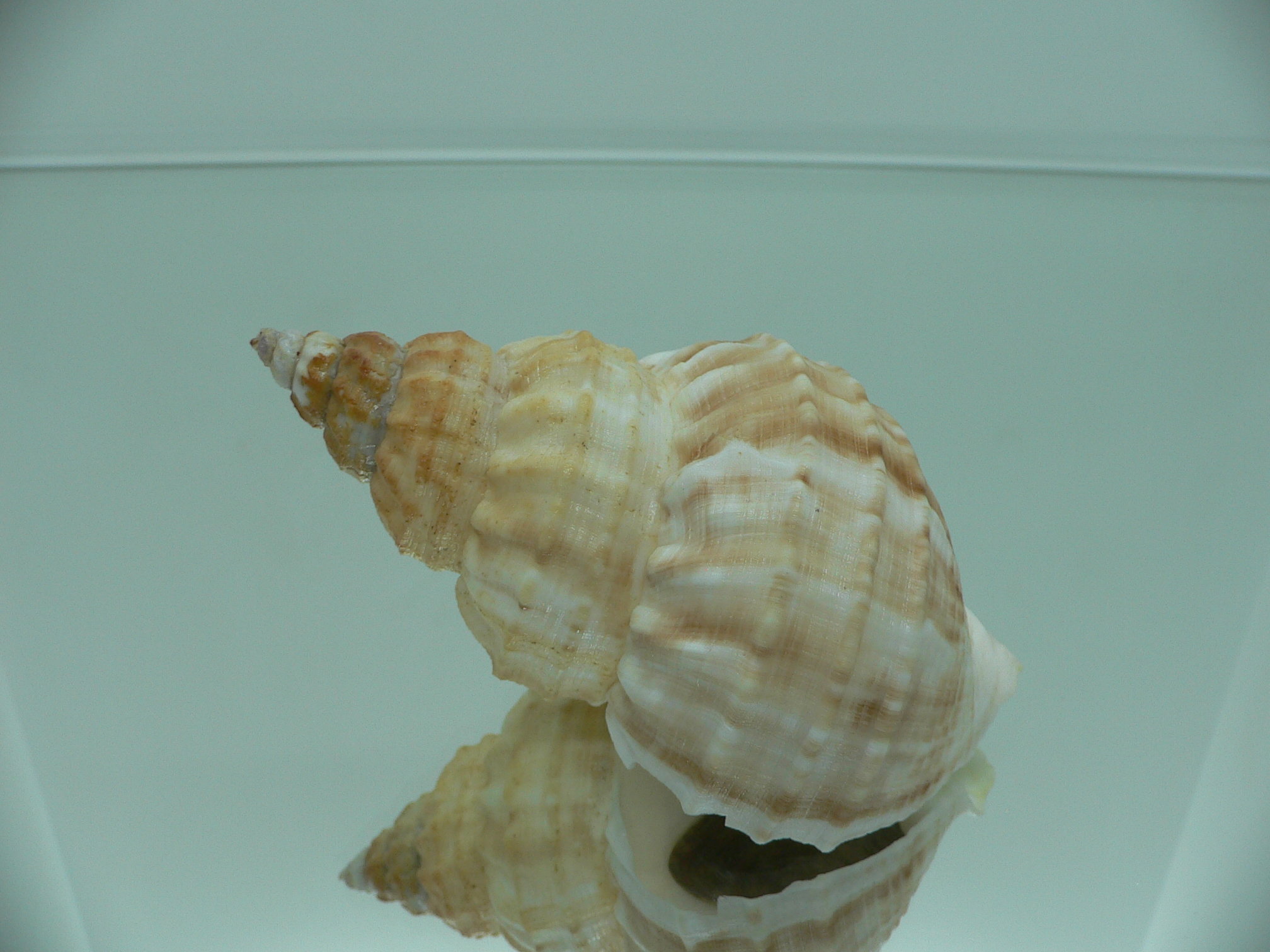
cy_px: 476
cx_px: 635
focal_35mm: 35
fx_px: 1284
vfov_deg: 40.7
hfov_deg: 52.6
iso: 80
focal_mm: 4.6
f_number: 2.8
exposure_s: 1/80
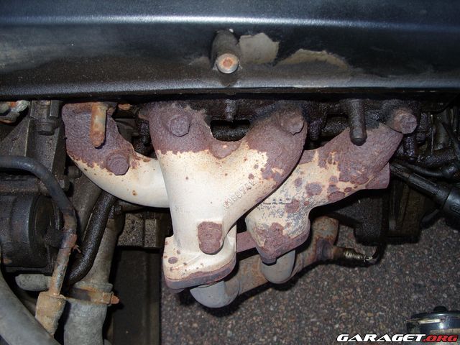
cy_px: 172
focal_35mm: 38
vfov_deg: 37.7
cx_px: 230
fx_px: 505
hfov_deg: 49.0
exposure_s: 1/30
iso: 50
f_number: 2.8
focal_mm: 7.8
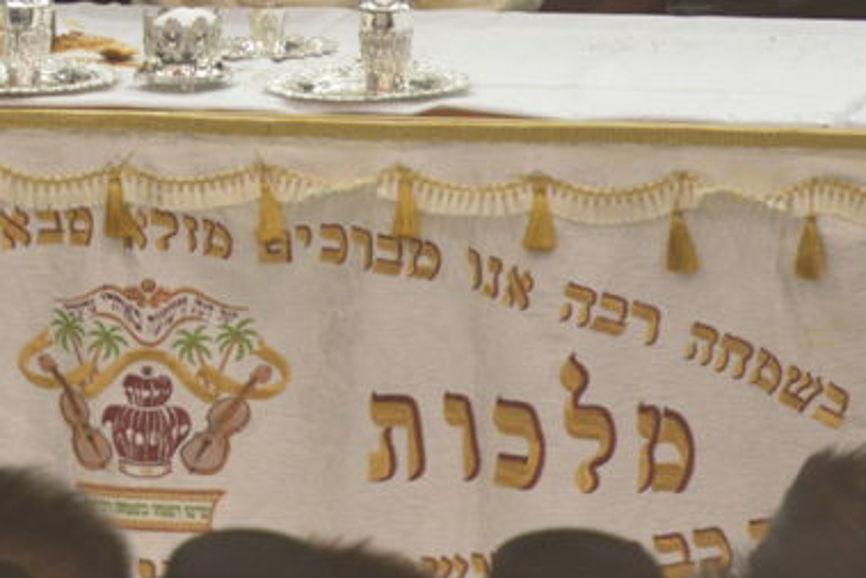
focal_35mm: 972
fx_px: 23390
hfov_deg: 2.1
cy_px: -97
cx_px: 11
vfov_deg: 1.4
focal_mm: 360
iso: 1600
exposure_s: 1/100
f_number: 5.6
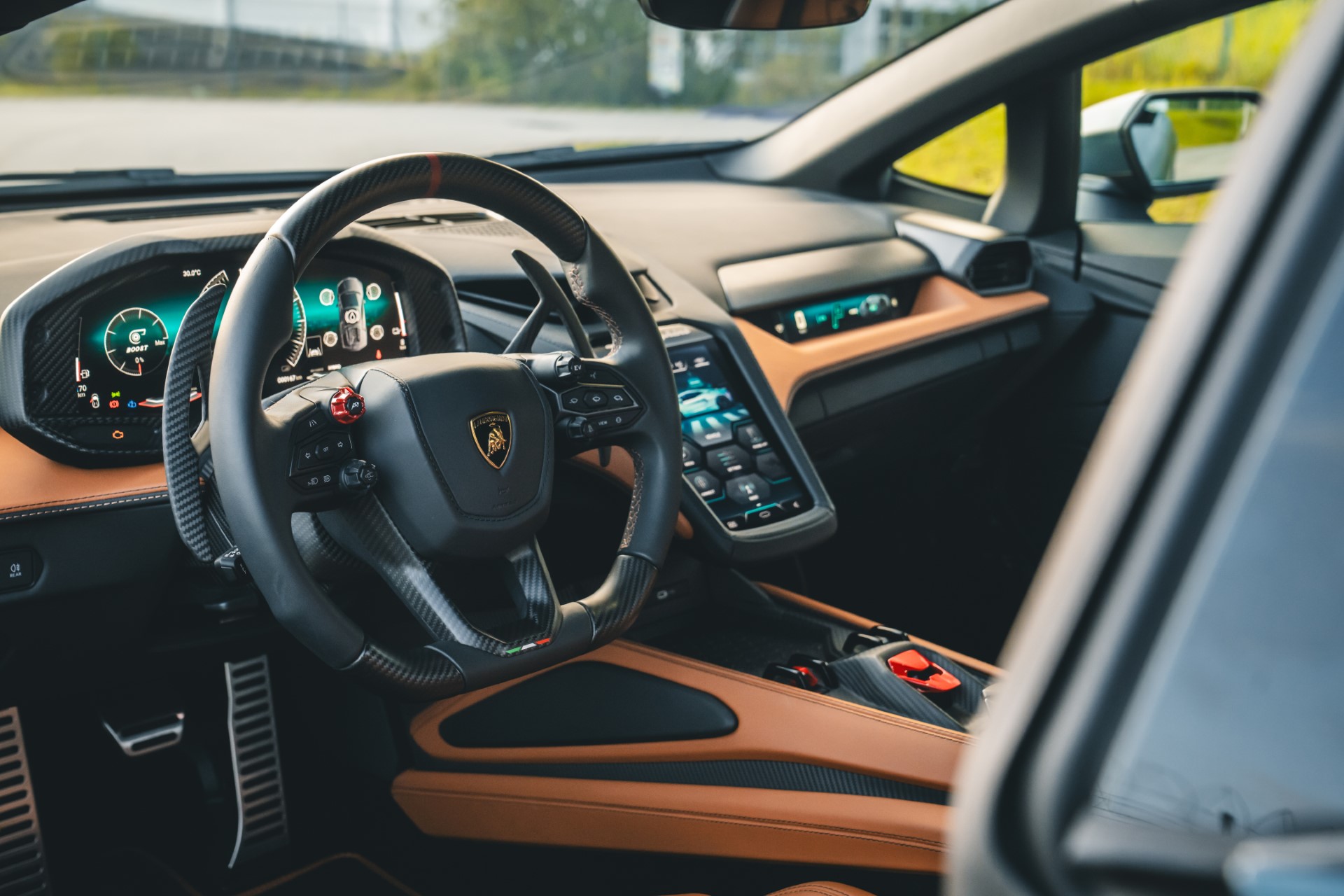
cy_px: 448
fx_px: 1755
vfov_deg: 28.6
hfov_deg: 41.9
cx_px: 672
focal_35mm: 47
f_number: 5.6
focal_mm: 47
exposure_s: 1/80
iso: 2000
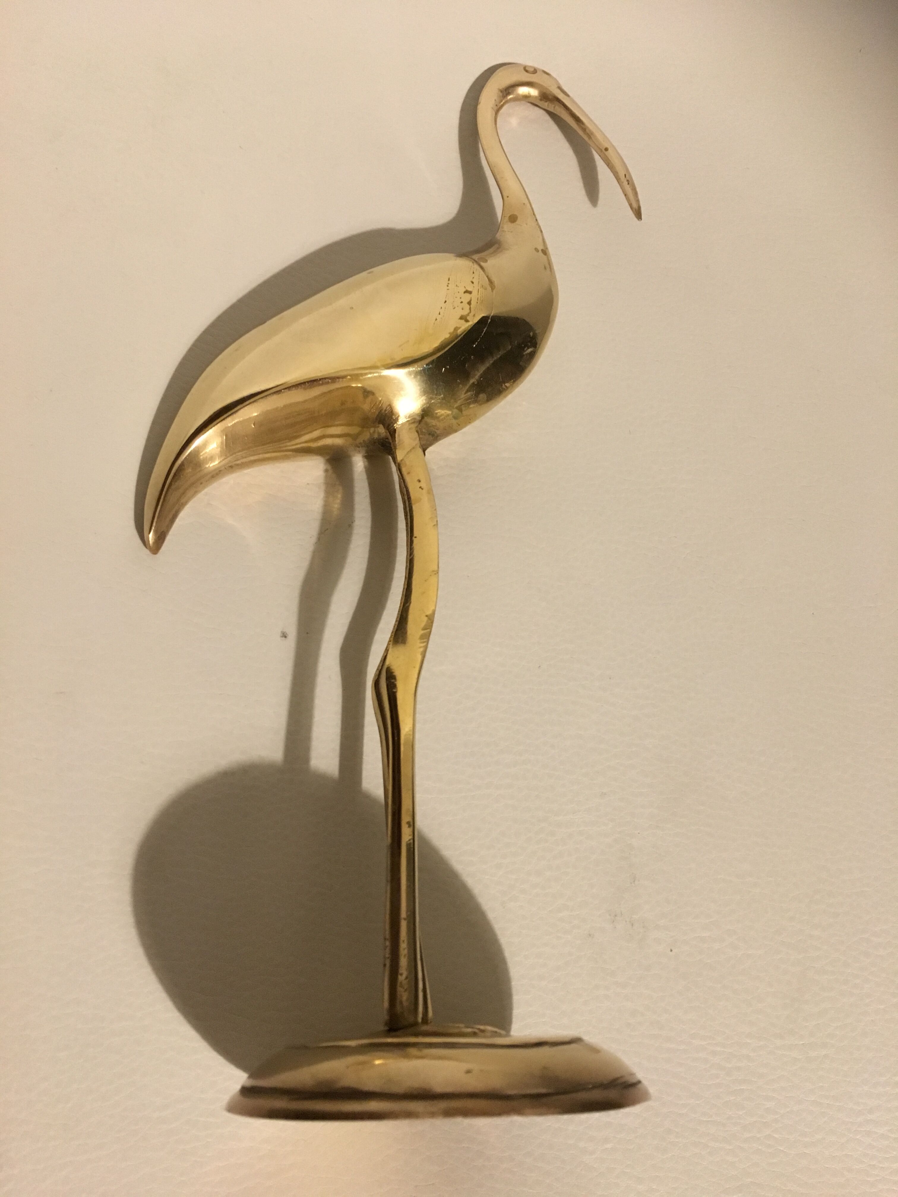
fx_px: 1003
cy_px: 598
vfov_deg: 61.7
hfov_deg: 48.2
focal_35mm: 29
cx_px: 449
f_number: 2.2
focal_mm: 4.15
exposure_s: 1/20
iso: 200
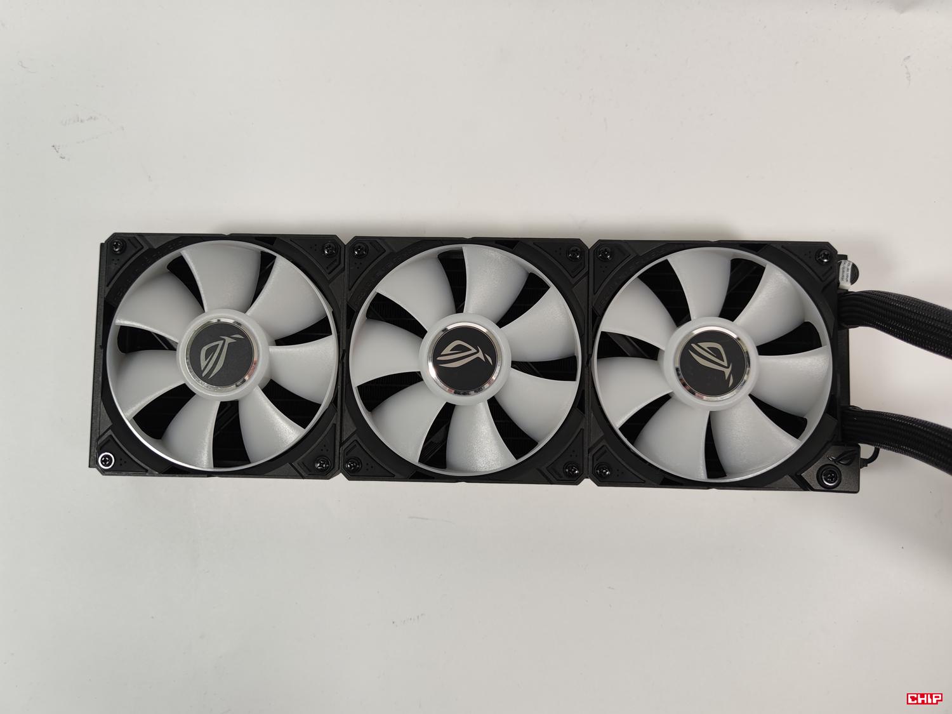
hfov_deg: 69.4
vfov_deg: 54.9
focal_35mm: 25
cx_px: 476
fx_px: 688
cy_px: 357
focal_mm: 6.78
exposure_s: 1/100
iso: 67
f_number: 1.85
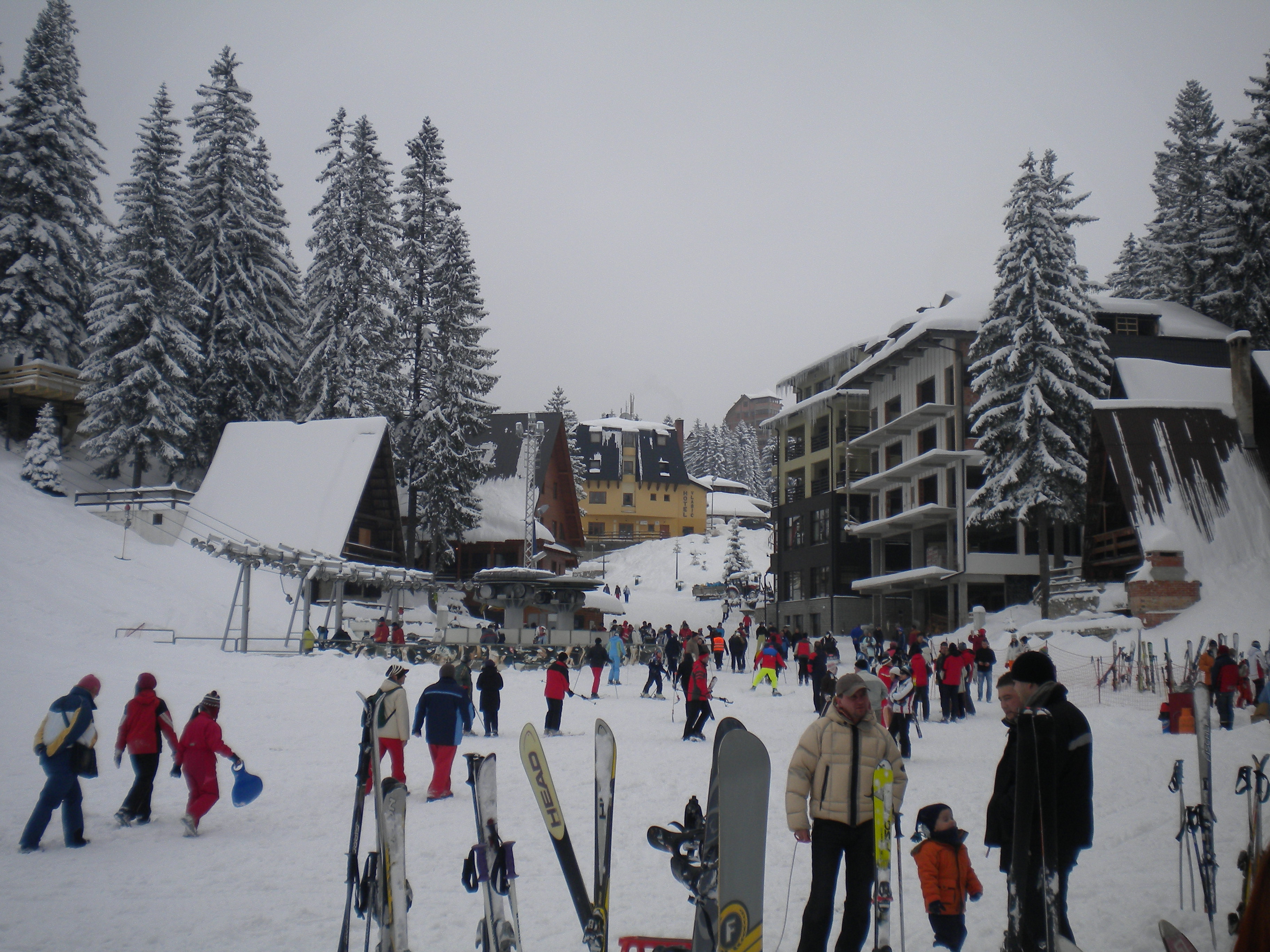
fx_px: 1504
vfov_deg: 35.1
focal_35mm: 41
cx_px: 635
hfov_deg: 45.8
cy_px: 476
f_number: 4.9
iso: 80
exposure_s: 1/801
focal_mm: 7.4
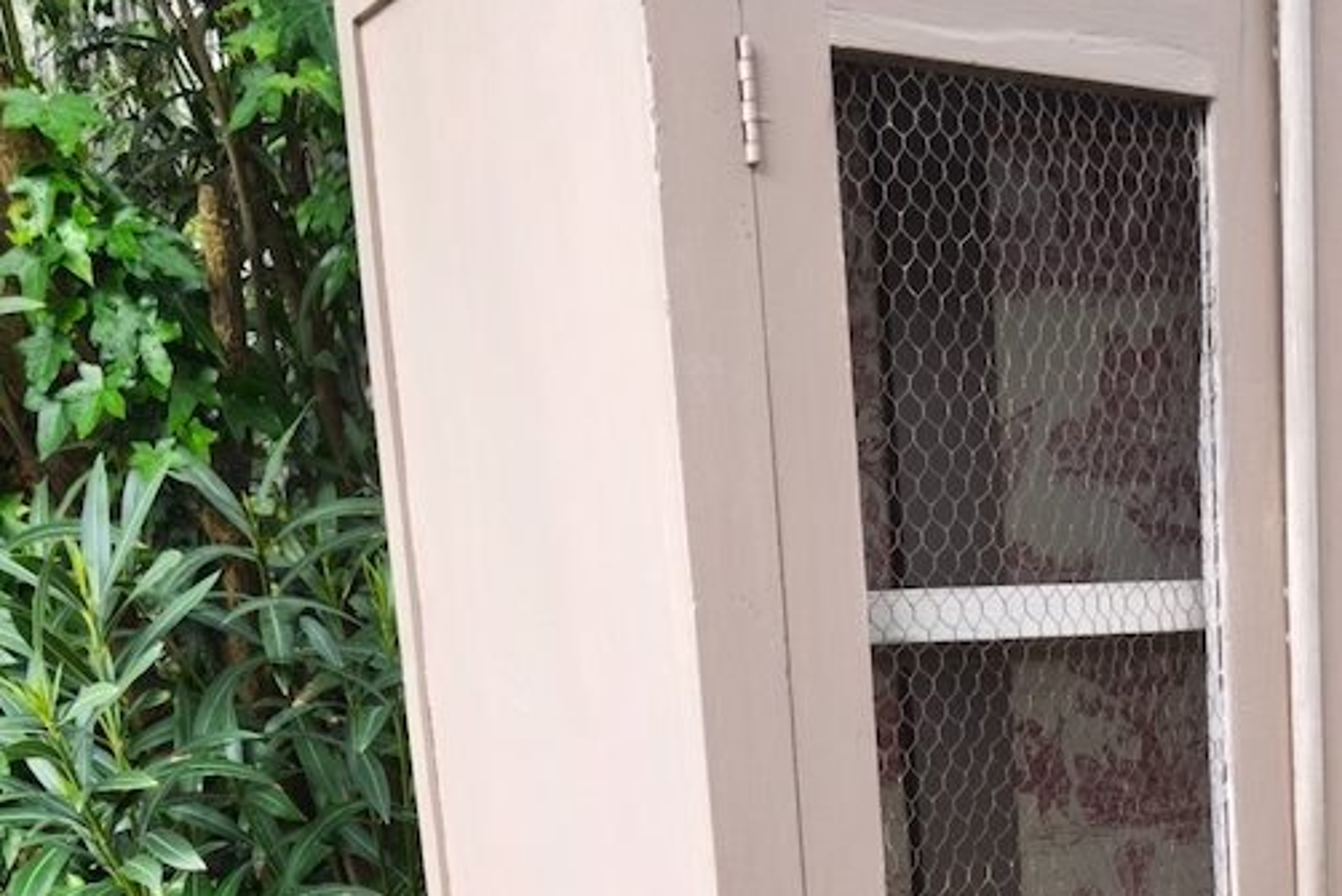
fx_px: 2274
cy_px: 1252
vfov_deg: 19.9
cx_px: 941
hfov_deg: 32.5
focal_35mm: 61
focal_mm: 5.35
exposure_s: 1/100
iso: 125
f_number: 1.7
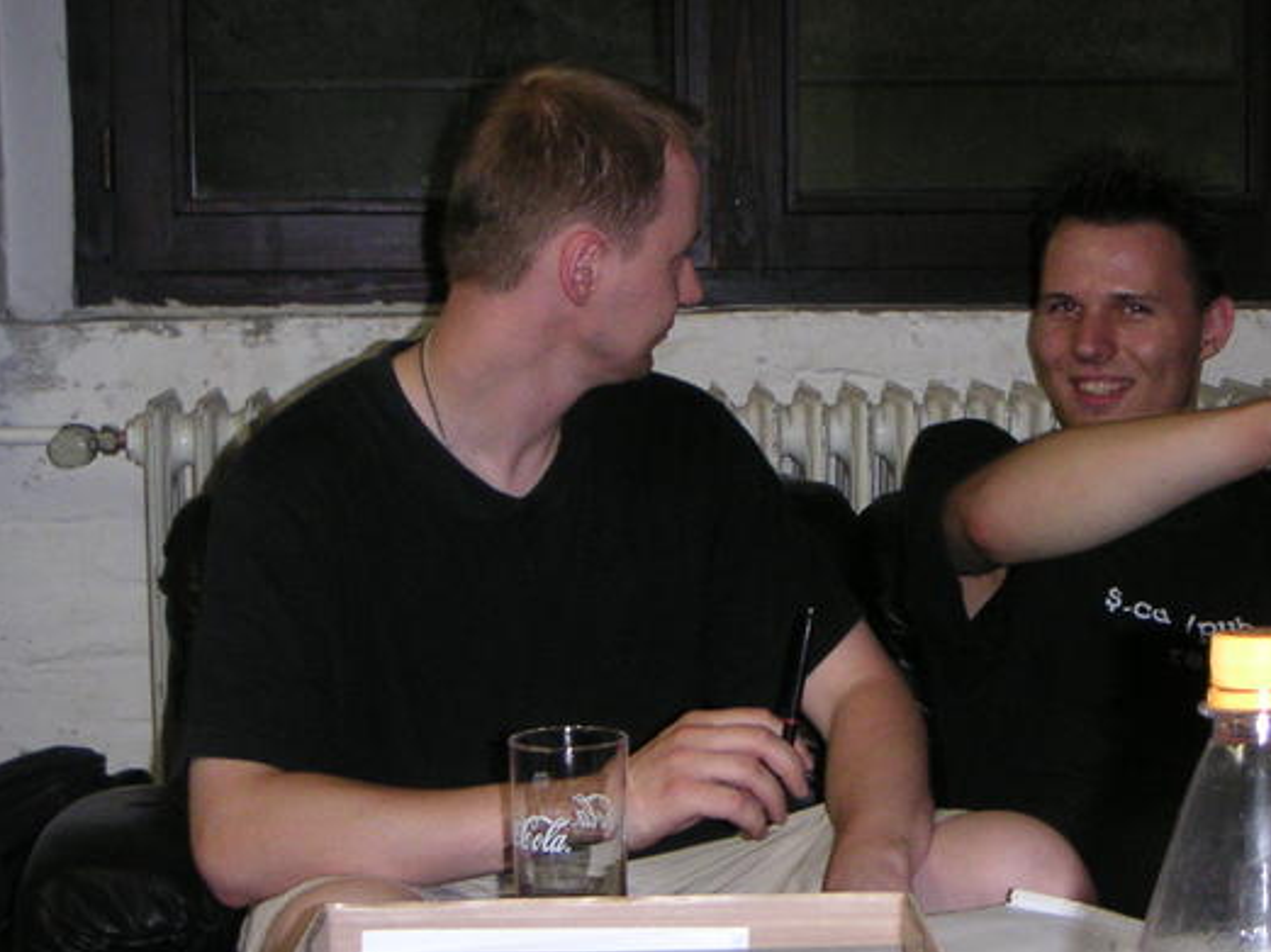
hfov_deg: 28.0
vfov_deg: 21.3
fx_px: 2532
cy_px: 436
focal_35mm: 69
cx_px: 850
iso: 160
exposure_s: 1/45
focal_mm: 7
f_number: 2.9
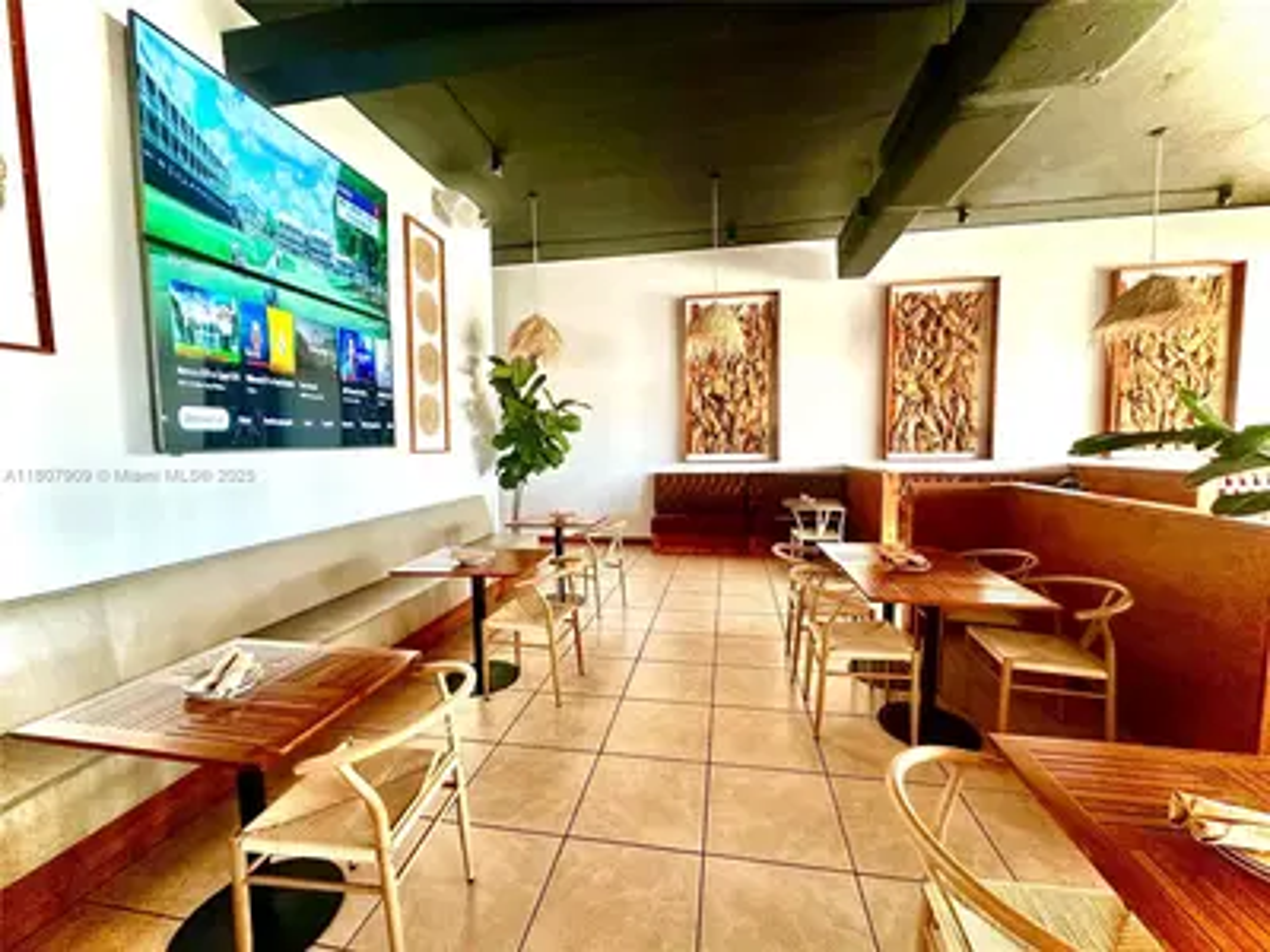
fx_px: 514
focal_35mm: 14
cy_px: 476
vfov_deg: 85.7
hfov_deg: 102.1
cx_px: 635
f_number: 2.2
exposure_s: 1/60
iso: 200
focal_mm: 2.22
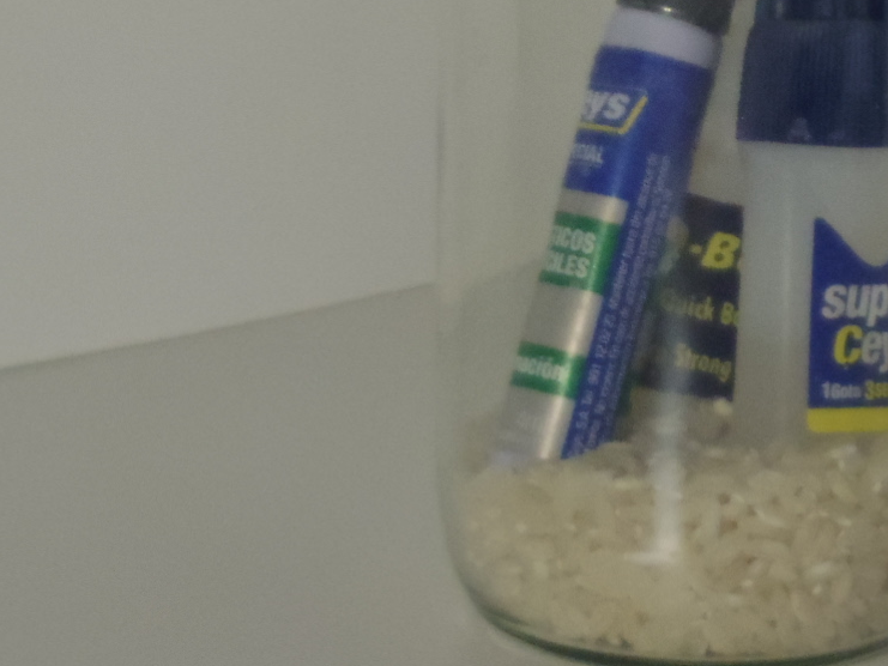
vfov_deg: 6.9
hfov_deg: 9.2
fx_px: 5516
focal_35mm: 215
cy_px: 116
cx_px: 669
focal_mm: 14.9
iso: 1000
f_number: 4.5
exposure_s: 1/100
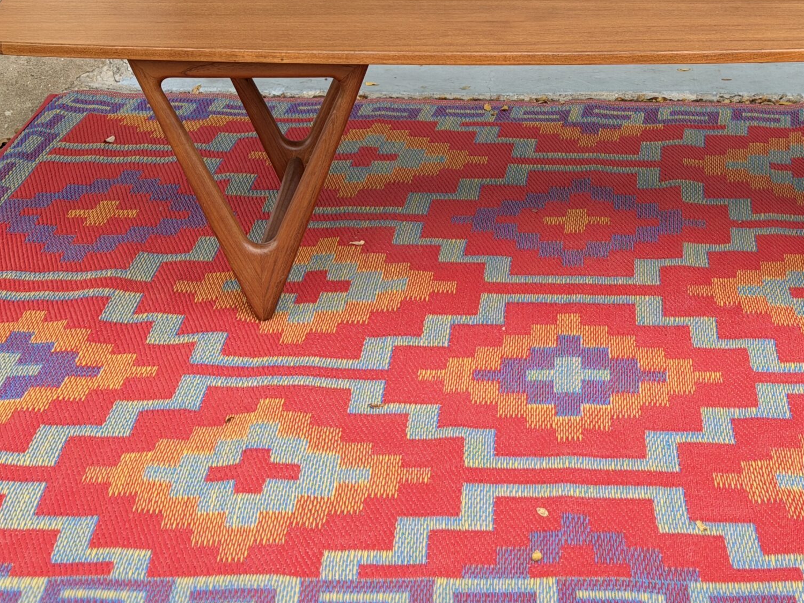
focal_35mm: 82
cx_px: 582
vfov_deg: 17.8
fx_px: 1904
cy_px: 115
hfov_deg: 23.6
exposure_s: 1/388
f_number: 1.78
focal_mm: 6.76
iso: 64
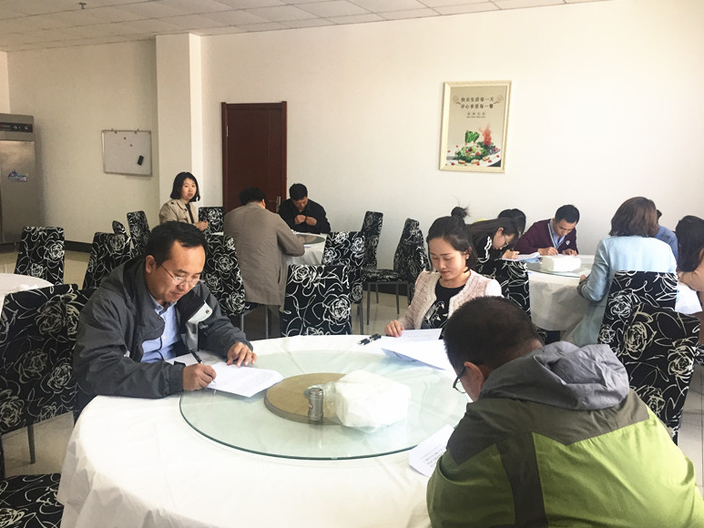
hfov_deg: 60.0
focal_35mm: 30
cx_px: 354
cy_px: 267
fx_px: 610
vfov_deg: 46.8
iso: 64
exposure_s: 1/33
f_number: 2.2
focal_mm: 4.15
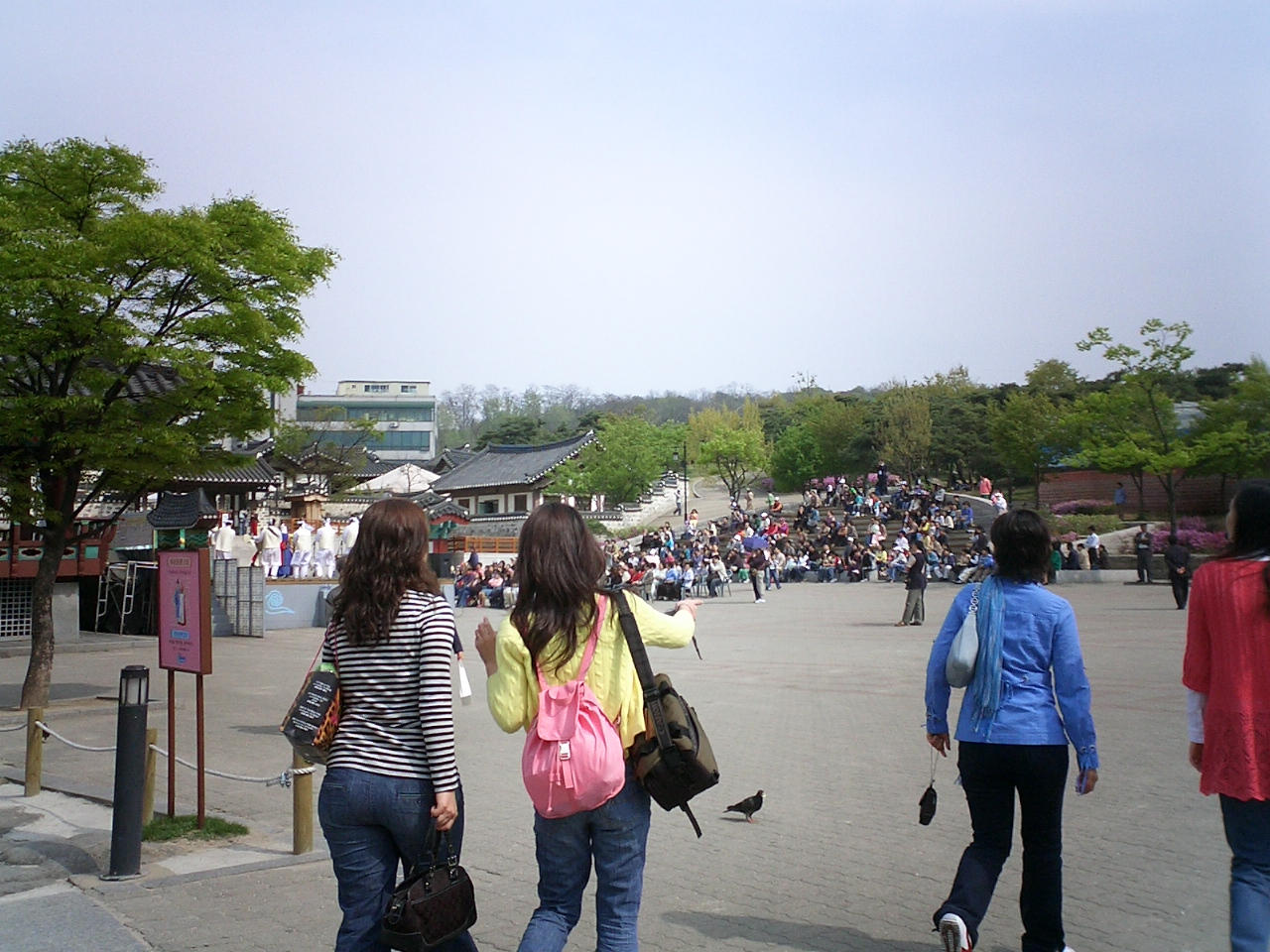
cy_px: 476
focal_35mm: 37
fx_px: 1357
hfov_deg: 50.1
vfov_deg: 38.7
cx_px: 635
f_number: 3.5
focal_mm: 5.6
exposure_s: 1/1000
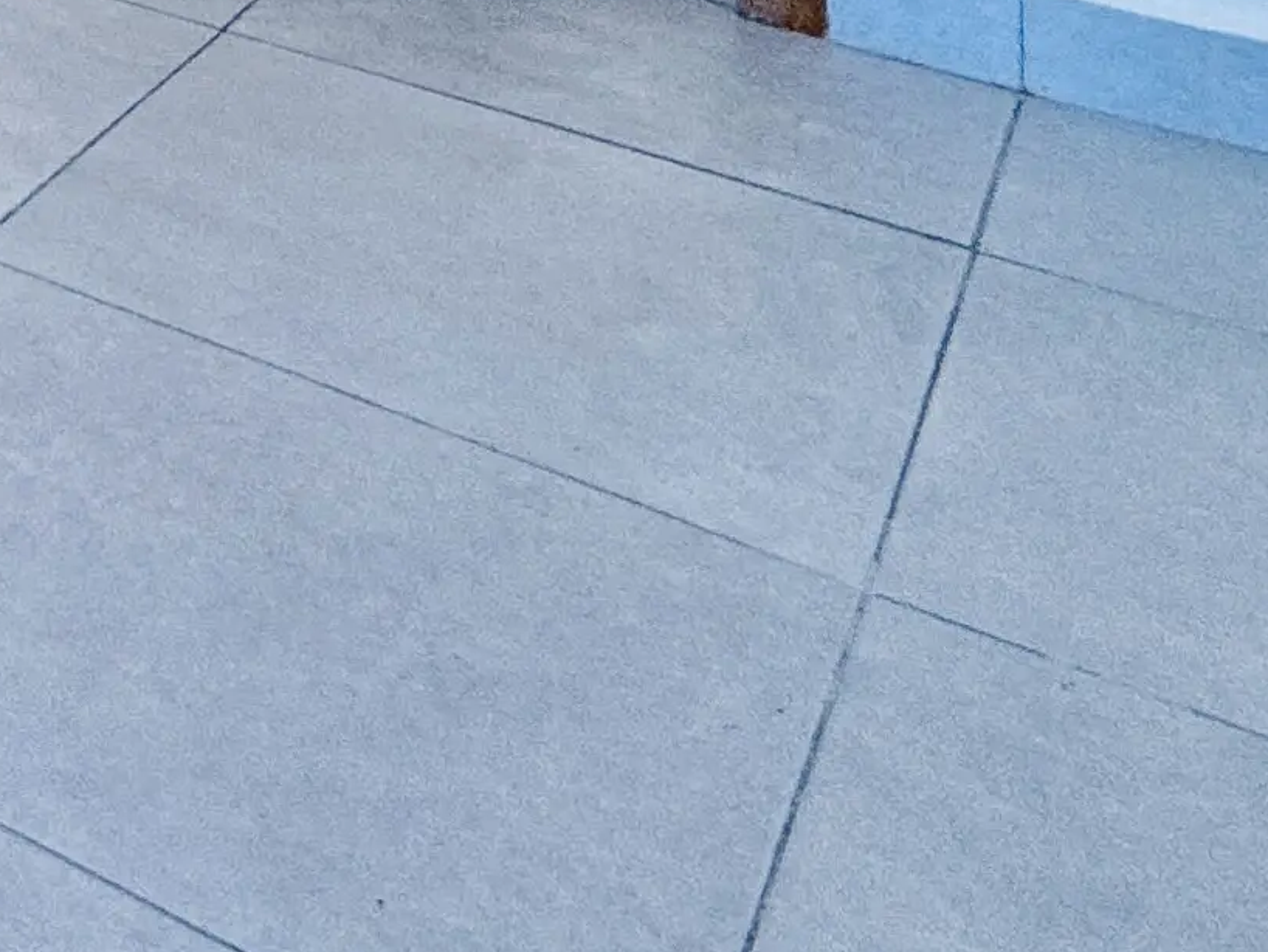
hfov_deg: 21.4
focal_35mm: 69
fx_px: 2528
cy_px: -1127
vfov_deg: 15.4
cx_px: -840
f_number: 2.2
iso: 80
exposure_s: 1/99
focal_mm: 2.22
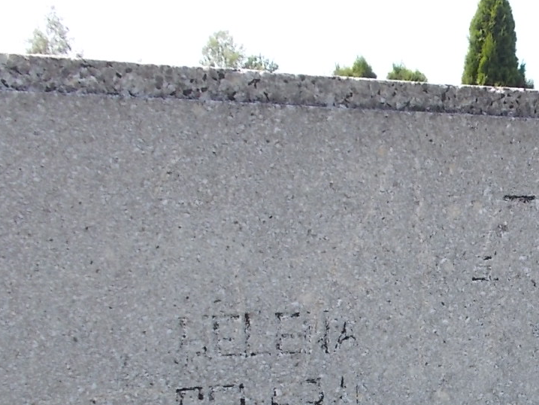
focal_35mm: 58
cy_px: 380
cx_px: 527
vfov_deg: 24.4
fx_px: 903
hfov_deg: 31.0
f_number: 3.2
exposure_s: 1/400
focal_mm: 4.6
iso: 80
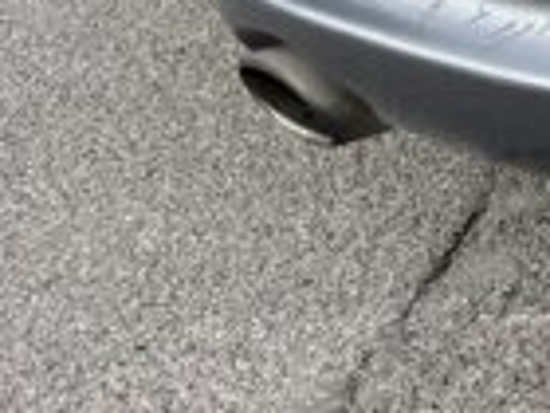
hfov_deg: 10.8
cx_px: 1414
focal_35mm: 149
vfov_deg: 8.9
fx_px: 2367
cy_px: -610
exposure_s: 1/903
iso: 32
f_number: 1.6
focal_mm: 4.2
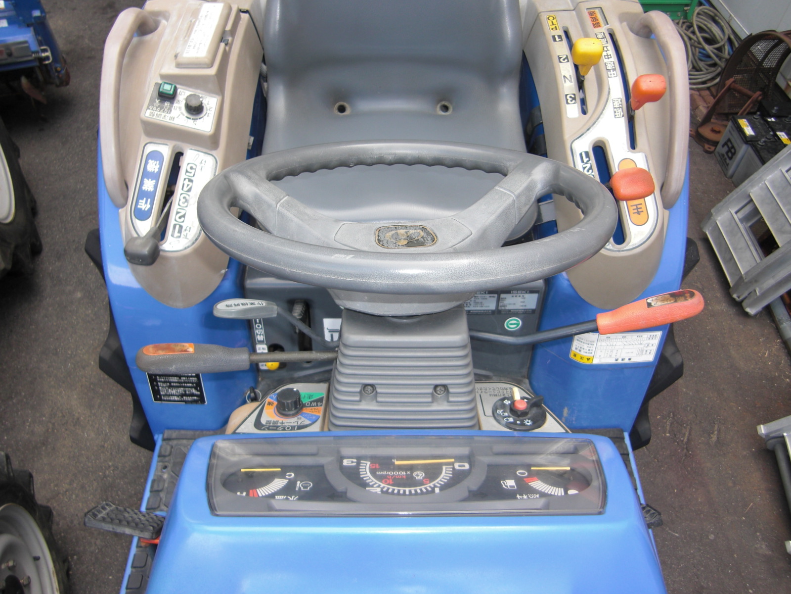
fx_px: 640
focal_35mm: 28
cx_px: 396
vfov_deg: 49.7
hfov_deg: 63.4
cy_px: 297
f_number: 2.6
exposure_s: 1/125
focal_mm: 4.9
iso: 50
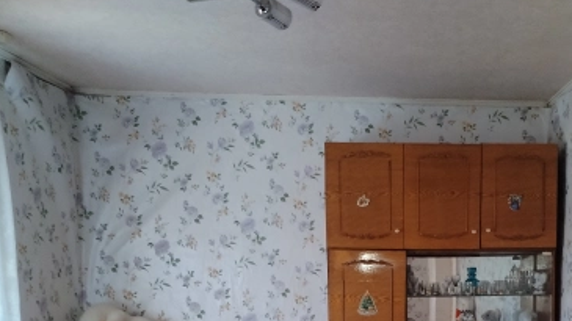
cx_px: 418
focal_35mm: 54
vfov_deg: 21.1
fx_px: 819
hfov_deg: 37.7
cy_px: 355
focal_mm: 4.75
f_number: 1.8
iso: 764
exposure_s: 1/25
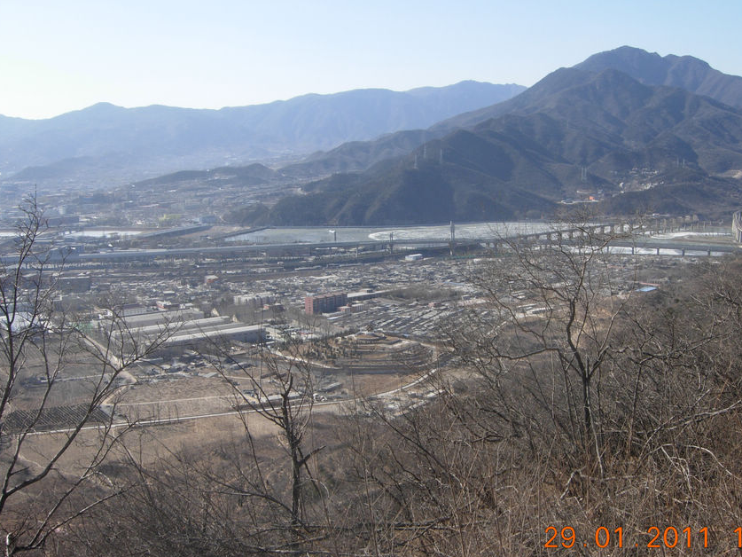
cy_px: 275
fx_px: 922
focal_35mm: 43
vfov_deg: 33.6
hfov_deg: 43.8
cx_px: 409
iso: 50
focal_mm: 7.5
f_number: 6.1
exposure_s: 1/264
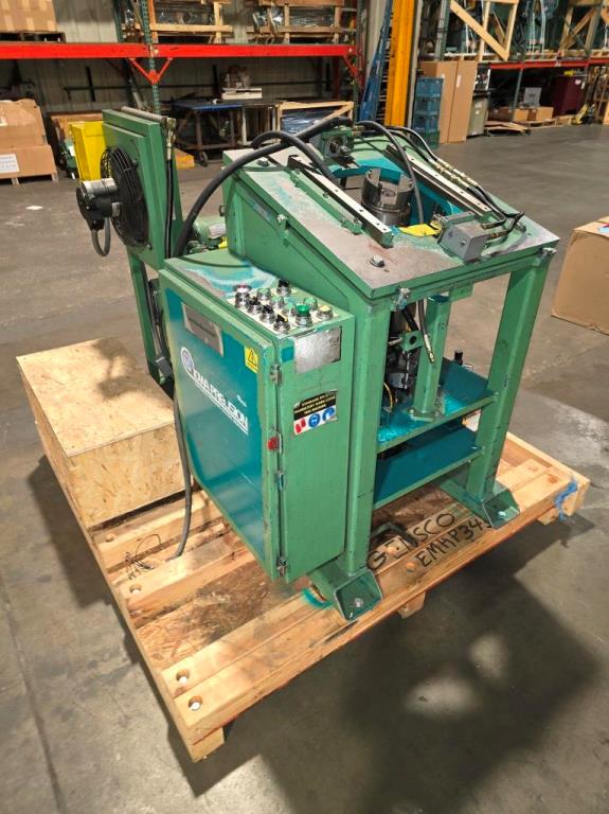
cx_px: 304
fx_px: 540
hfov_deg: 58.8
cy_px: 407
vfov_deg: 74.0
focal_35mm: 23
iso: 125
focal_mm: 6.3
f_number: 1.7
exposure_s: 1/12
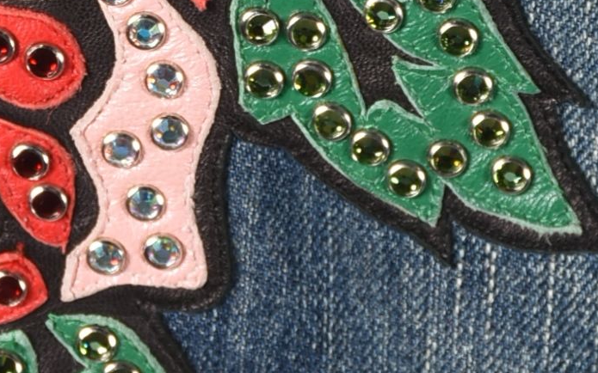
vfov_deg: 2.6
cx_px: 78
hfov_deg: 4.2
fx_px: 8052
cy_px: -376
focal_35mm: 494
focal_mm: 75
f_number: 10
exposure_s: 1/125
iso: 200
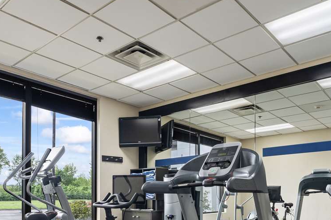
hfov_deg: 58.6
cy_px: 202
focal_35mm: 32
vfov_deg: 38.1
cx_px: 180
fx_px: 294
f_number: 8
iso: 100
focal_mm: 16
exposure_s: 1/80
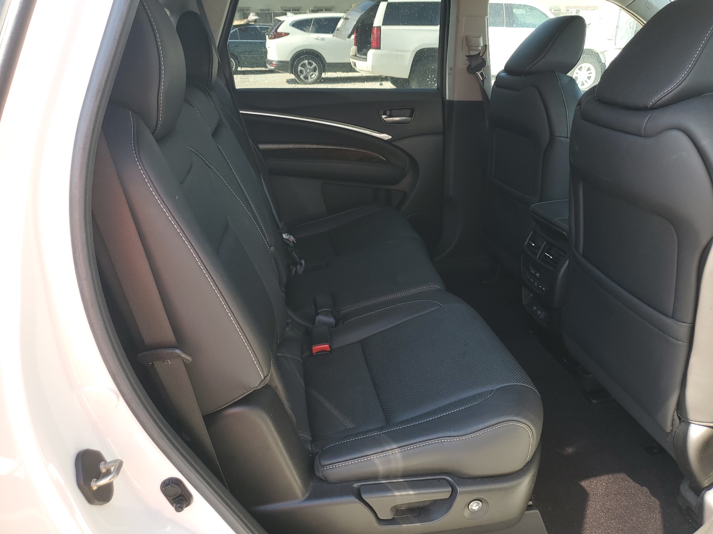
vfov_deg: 53.1
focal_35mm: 26
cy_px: 267
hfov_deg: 67.3
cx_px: 356
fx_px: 536
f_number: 1.5
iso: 50
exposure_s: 1/233
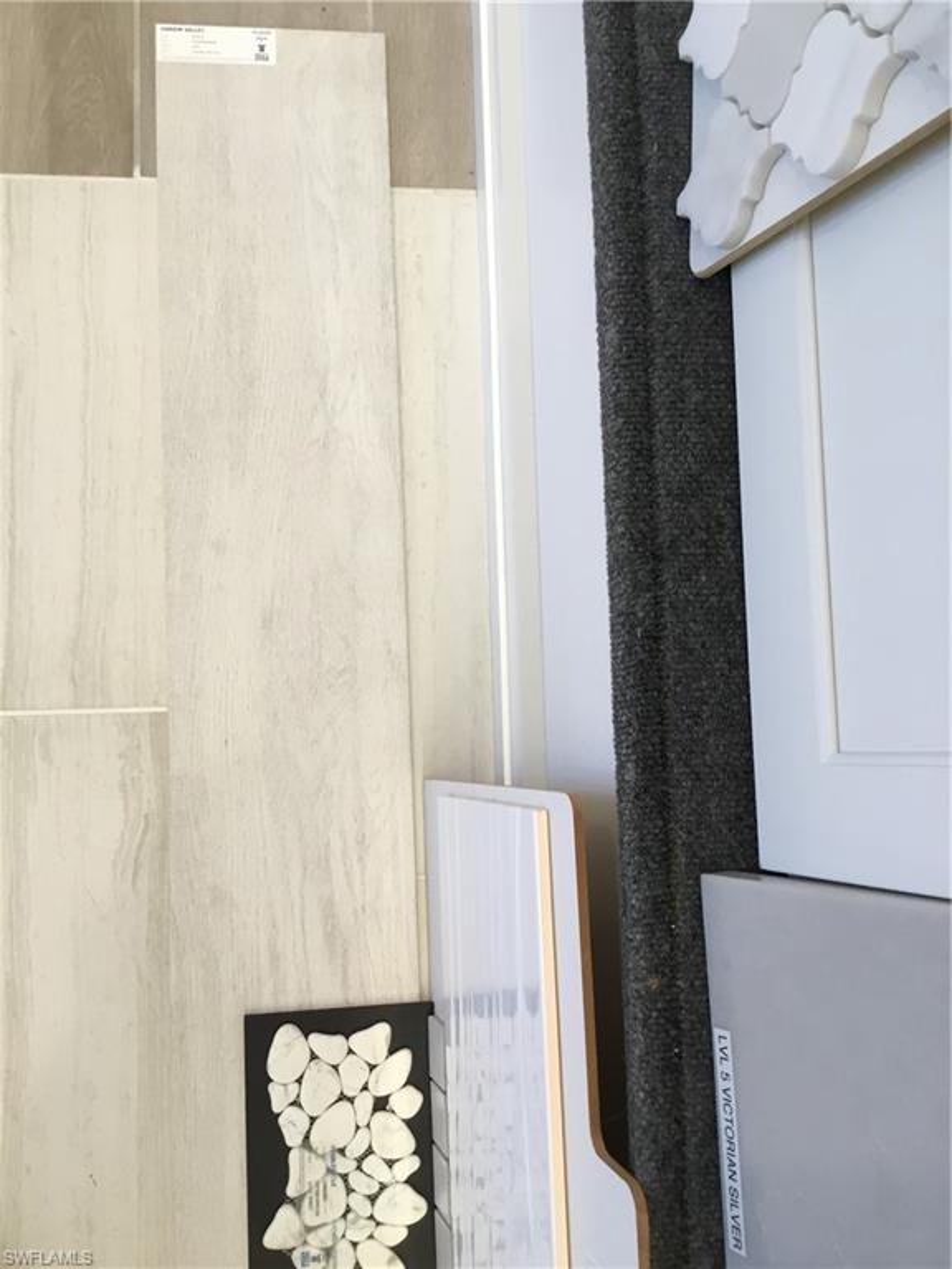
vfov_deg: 58.4
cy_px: 634
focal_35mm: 31
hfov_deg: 45.4
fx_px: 1137
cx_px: 476
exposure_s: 1/30
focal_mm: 3.3
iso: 64
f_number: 2.4
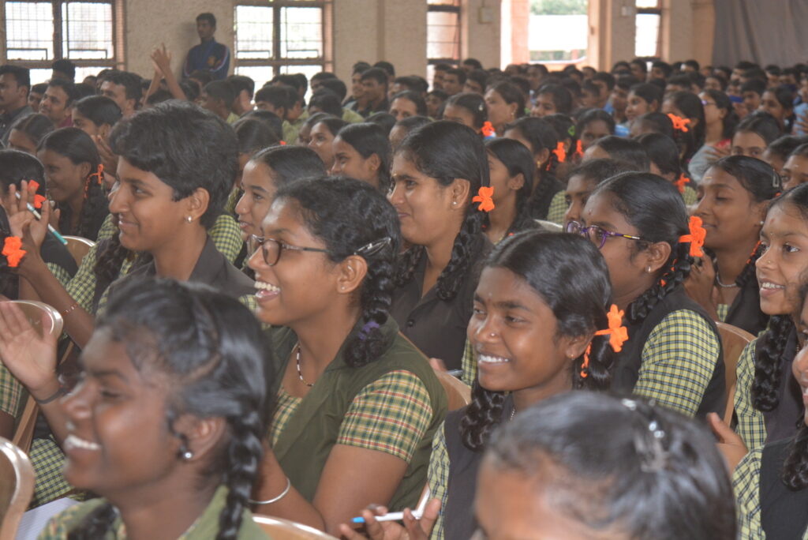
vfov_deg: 16.6
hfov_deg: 24.6
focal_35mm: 82
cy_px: 270
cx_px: 404
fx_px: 1853
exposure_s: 1/60
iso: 1100
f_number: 5.6
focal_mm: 55
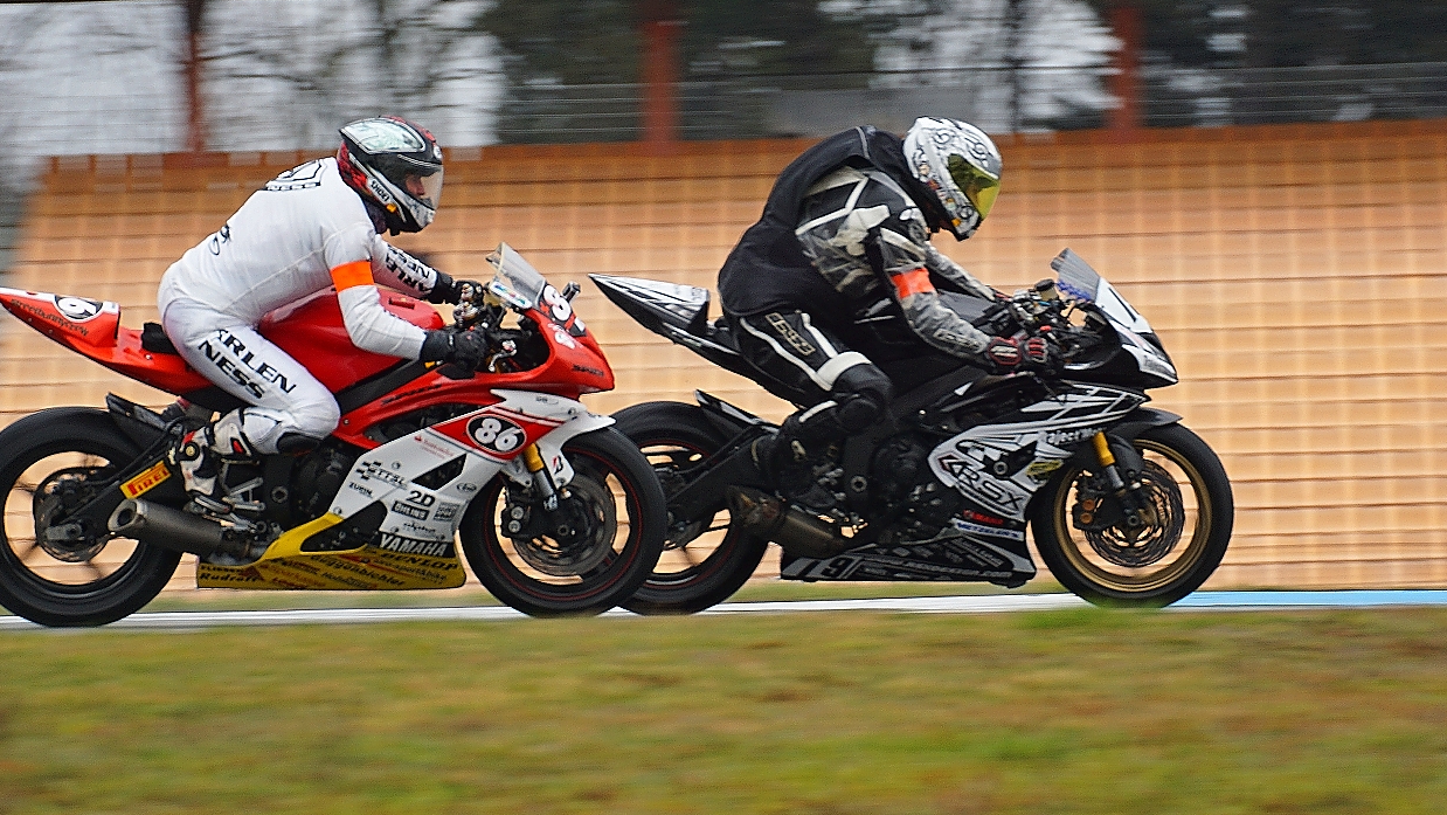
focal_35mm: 341
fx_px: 13087
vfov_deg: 3.6
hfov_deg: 6.3
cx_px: 708
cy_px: 363
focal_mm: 210
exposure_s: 1/250
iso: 200
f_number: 6.3
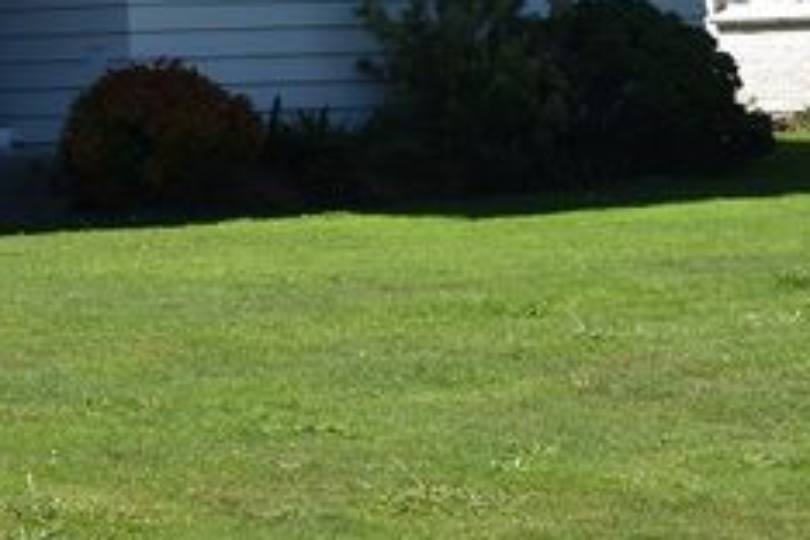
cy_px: -201
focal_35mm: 143
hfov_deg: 13.5
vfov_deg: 9.4
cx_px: -419
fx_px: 3209
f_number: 10
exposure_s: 1/200
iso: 100
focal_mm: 29
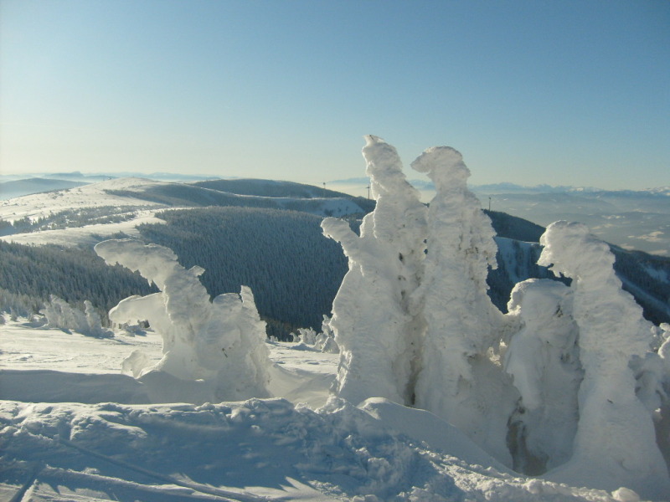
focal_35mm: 35
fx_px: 677
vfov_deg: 40.7
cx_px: 335
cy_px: 251
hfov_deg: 52.6
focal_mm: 5.8
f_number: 7.1
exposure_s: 1/500
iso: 80
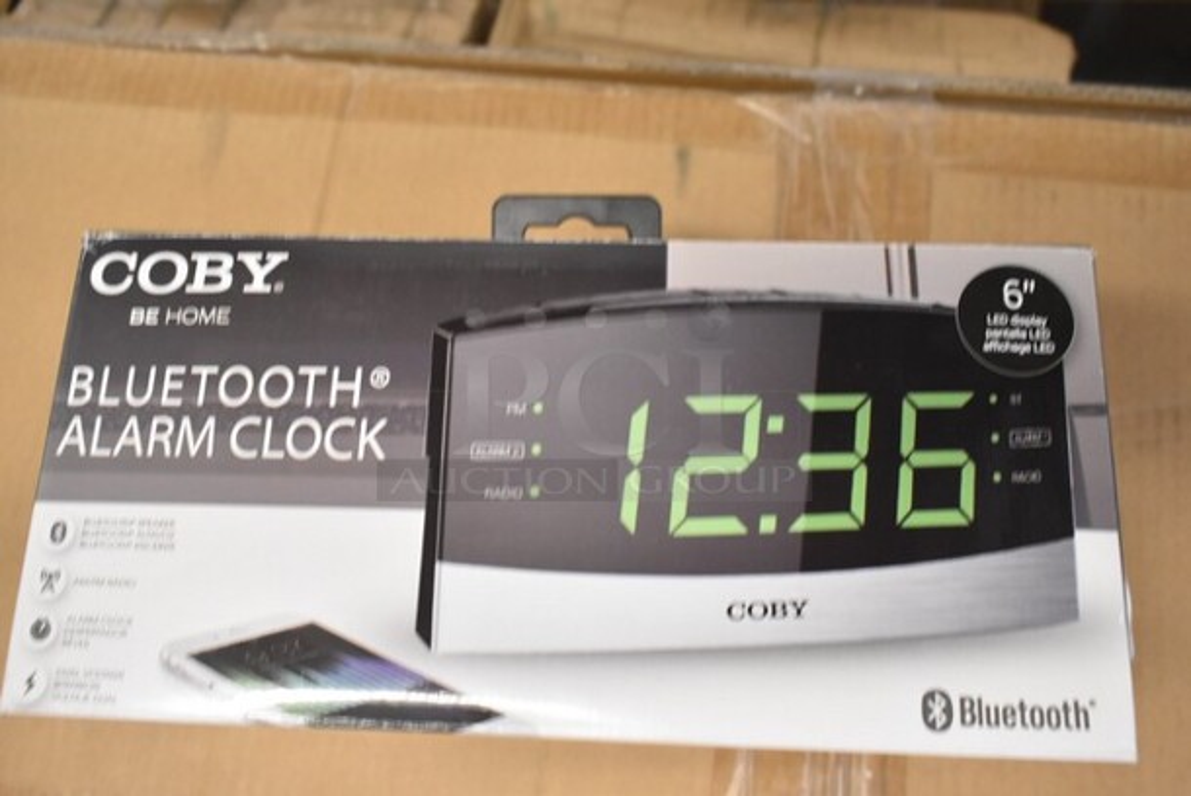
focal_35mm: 33
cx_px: 596
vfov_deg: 40.1
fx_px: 1093
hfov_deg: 57.2
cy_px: 398
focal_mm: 22
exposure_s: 1/125
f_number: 5.6
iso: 2800
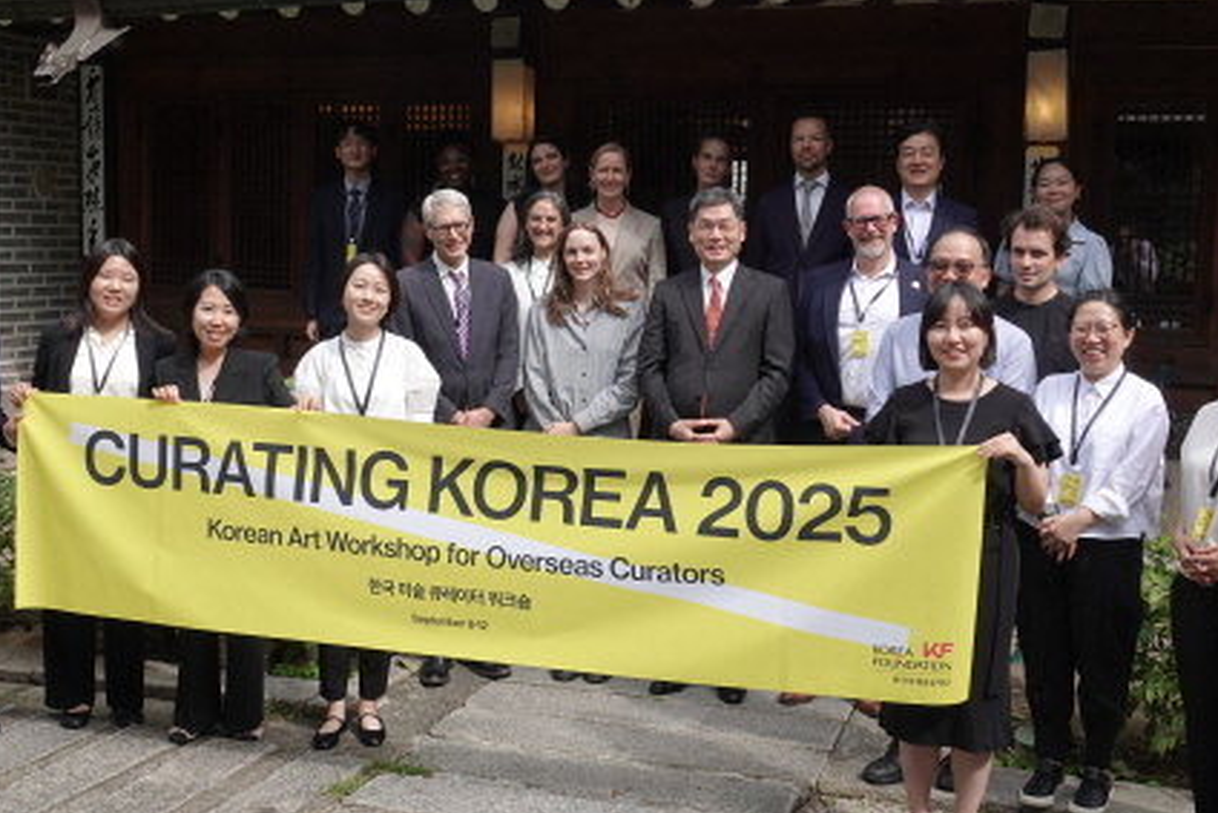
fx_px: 1388
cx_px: 598
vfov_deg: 32.6
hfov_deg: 47.4
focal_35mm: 41
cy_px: 376
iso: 100
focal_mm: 10.8
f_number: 4
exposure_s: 1/400
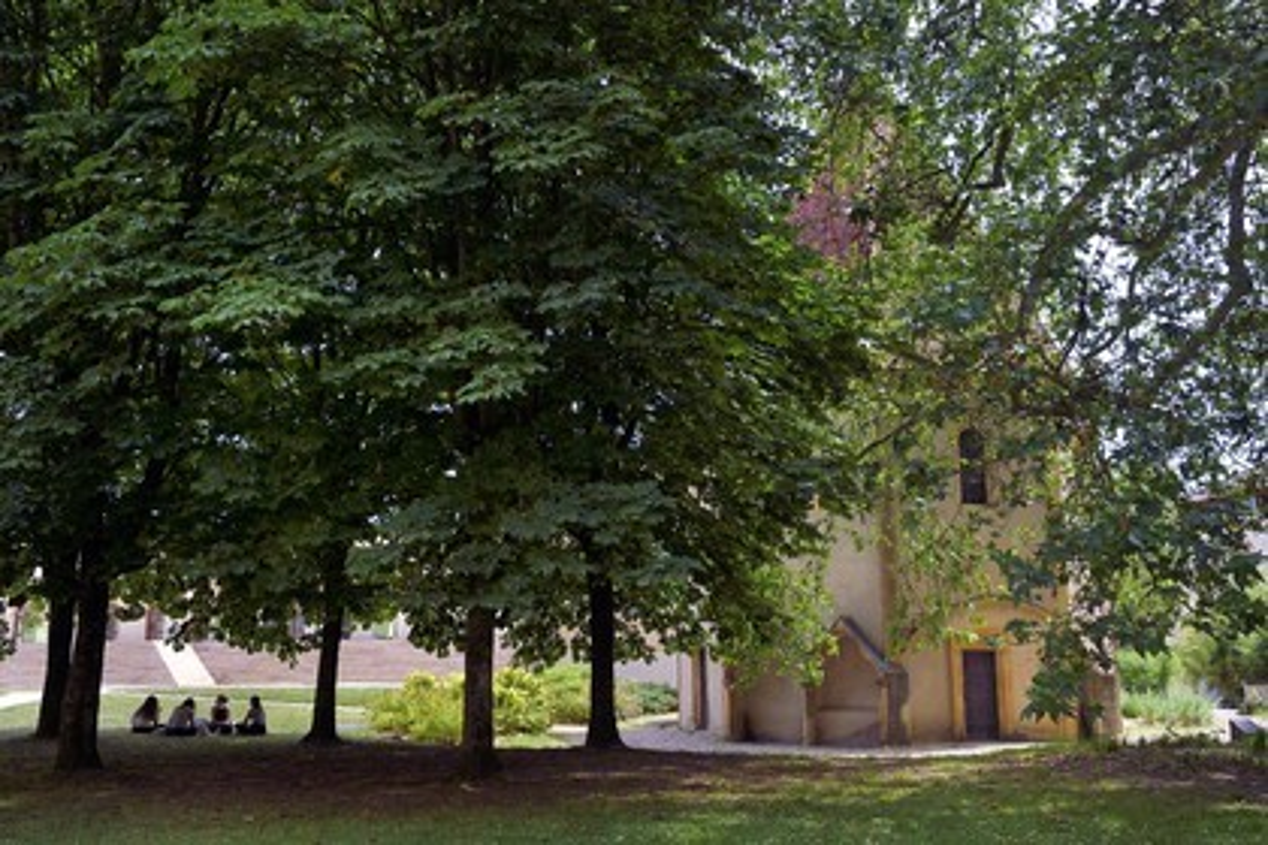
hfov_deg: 53.1
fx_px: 1268
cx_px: 634
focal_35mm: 36
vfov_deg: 36.9
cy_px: 422
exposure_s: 1/125
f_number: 11
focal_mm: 36
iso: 200
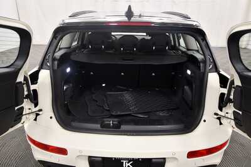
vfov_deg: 51.3
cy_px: 84
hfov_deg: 71.5
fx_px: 174
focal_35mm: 25
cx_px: 126
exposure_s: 1/125
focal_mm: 17
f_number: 5.3
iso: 1000
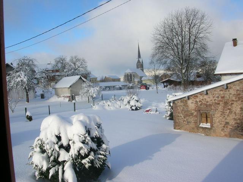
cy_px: 91
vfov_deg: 40.7
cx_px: 122
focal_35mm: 35
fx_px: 246
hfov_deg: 52.6
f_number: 5.6
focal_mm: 5.8
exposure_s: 1/282
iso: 50
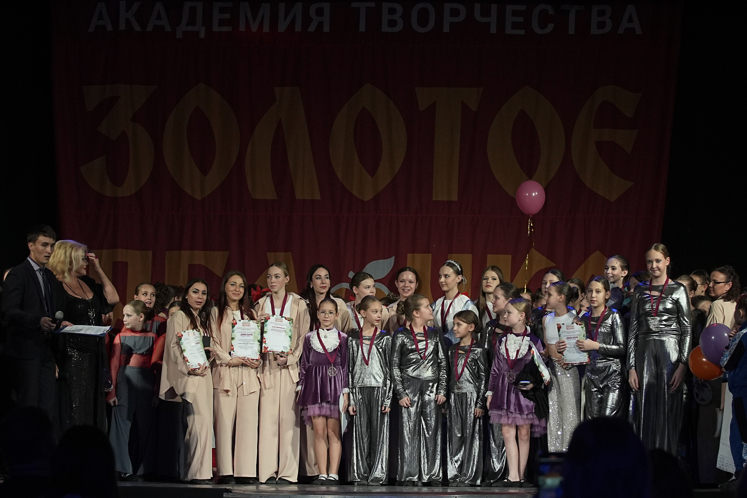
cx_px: 374
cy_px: 249
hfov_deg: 19.5
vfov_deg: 13.0
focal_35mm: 105
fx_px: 2179
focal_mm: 70
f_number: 4
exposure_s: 1/400
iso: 2000
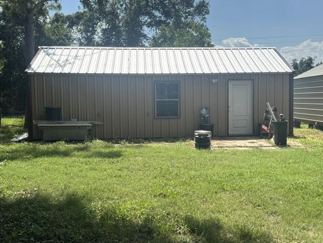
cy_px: 122
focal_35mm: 46
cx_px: 162
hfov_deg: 41.2
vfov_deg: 31.5
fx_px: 429
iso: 80
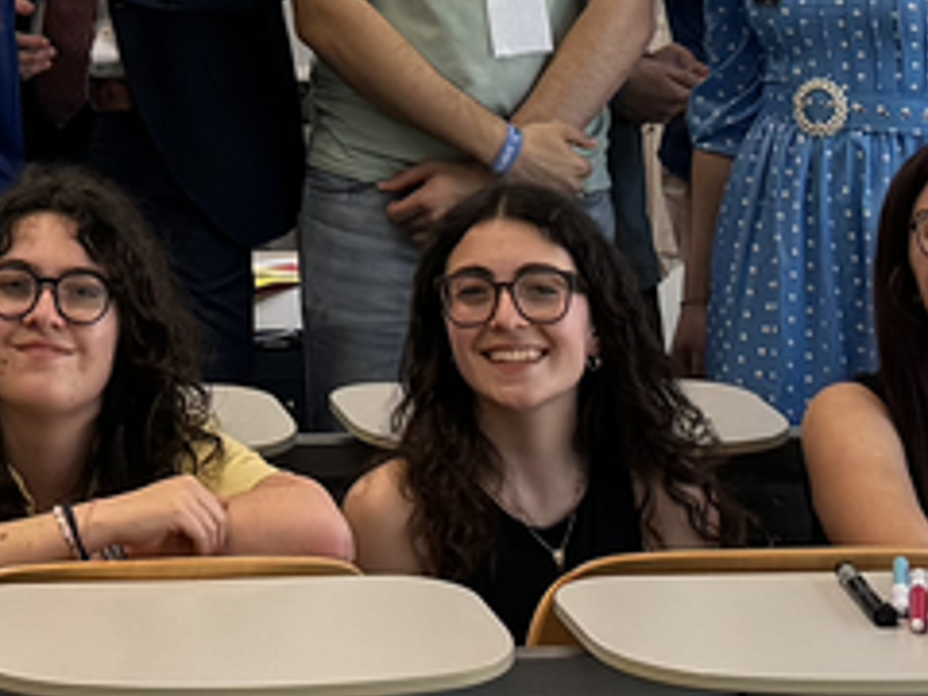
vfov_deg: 9.8
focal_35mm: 143
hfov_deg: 13.4
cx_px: -201
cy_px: -563
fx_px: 3834
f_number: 1.78
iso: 160
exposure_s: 1/50
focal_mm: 6.76
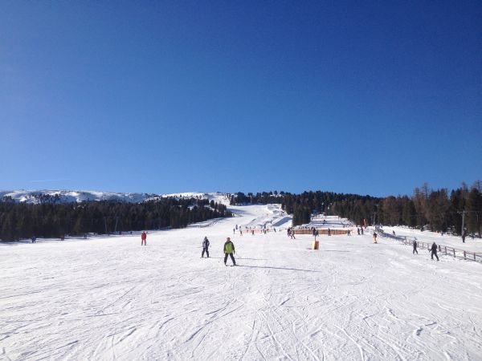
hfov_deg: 52.6
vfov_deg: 40.7
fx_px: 487
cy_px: 180
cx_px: 241
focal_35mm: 35
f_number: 2.4
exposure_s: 1/2513
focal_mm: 4.28
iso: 50
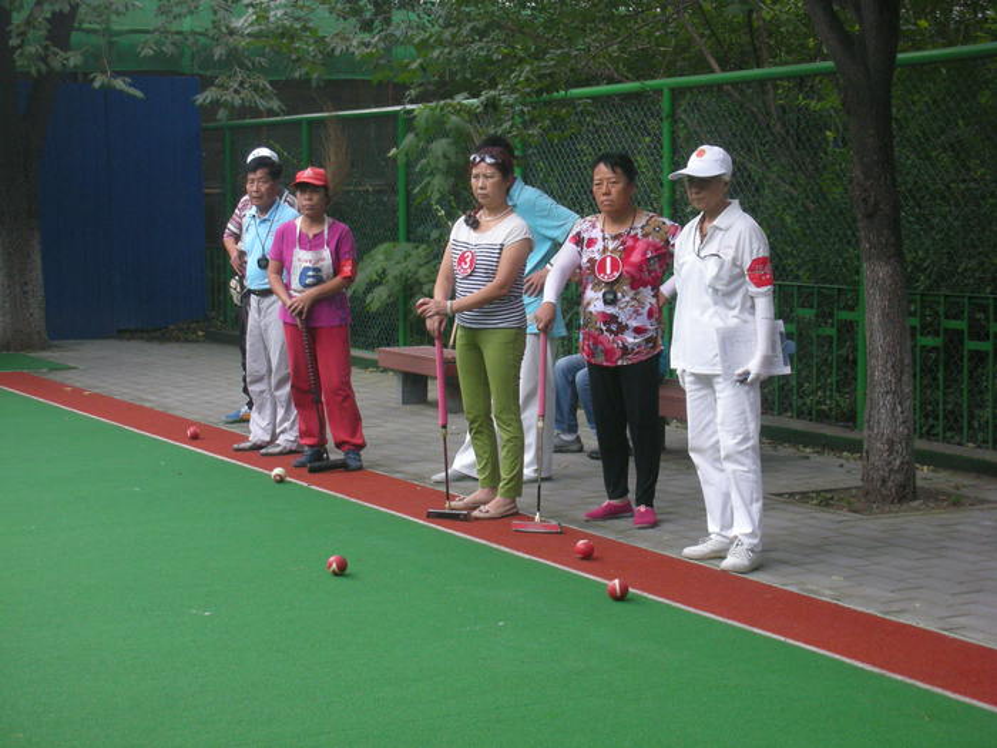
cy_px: 374
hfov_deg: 26.7
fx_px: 2103
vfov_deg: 20.2
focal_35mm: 73
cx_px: 498
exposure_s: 1/59.8
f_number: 4.1
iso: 163
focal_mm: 12.2
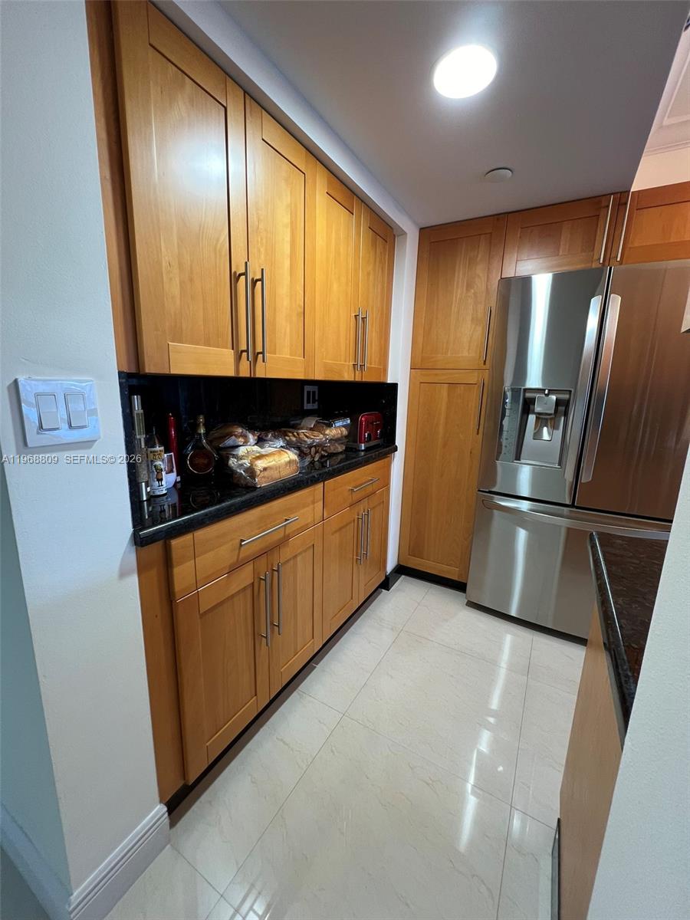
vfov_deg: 106.2
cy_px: 460
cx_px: 345
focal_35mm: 13
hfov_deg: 89.9
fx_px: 346
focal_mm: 1.57
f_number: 1.8
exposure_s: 1/60
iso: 125
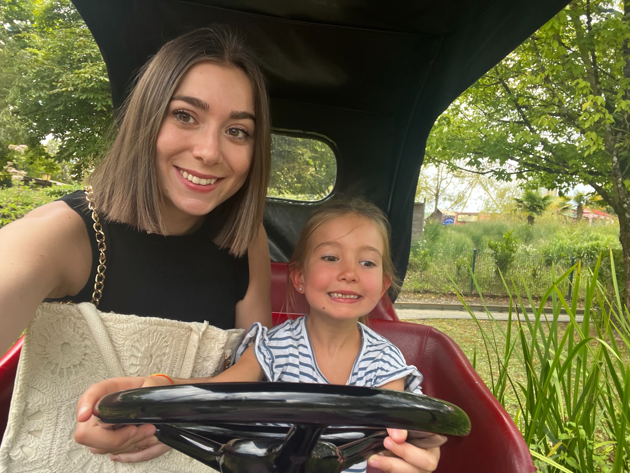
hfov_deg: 73.9
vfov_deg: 58.9
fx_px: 419
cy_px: 236
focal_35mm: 23
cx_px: 315
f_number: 2.2
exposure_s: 1/121
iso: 40
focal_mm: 2.71
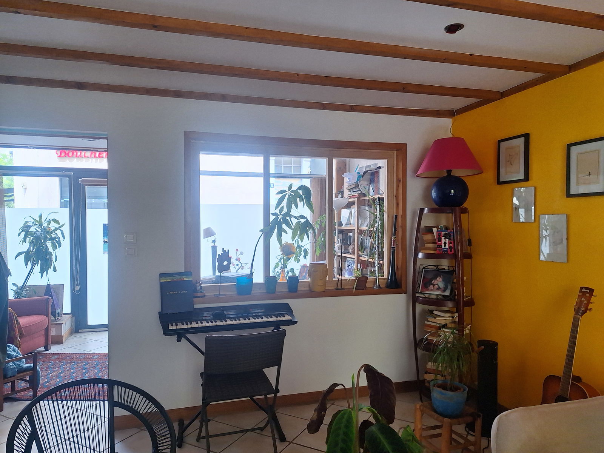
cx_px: 302
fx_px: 401
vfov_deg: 58.9
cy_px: 226
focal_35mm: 23
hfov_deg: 73.9
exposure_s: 1/100
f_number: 1.8
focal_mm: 5.54
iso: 50
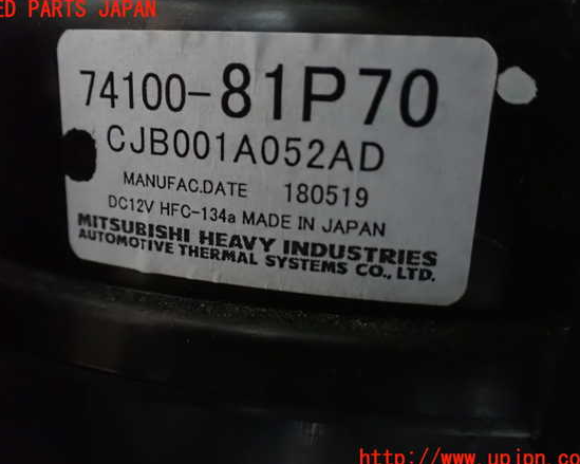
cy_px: 235
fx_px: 549
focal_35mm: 32
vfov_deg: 45.8
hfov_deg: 55.7
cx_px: 281
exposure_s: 1/25
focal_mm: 5.4
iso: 1600
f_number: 2.3
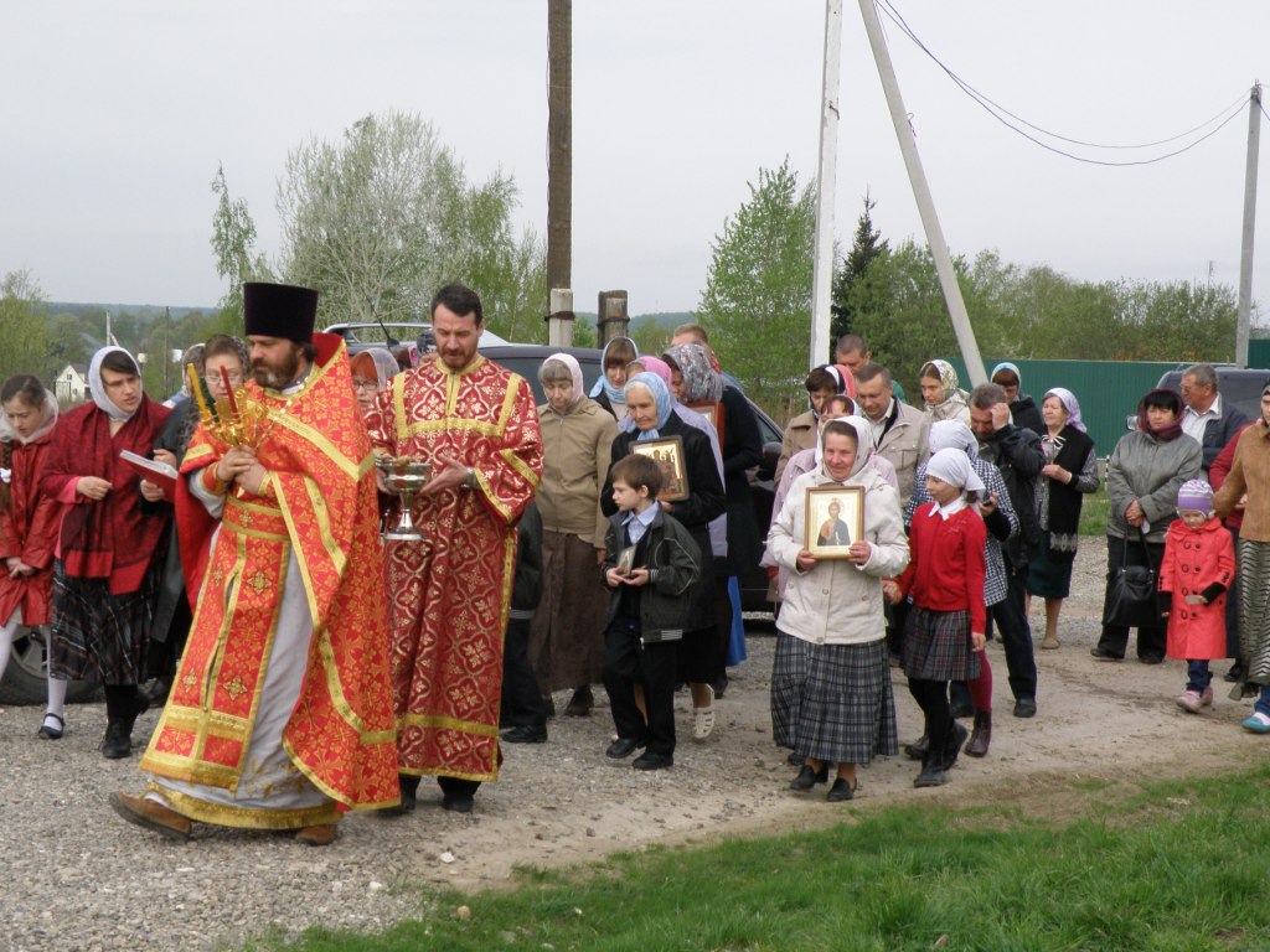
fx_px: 3229
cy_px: 476
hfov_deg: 22.3
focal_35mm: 88
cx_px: 635
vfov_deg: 16.8
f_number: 3.9
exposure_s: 1/640
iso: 160
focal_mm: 15.63
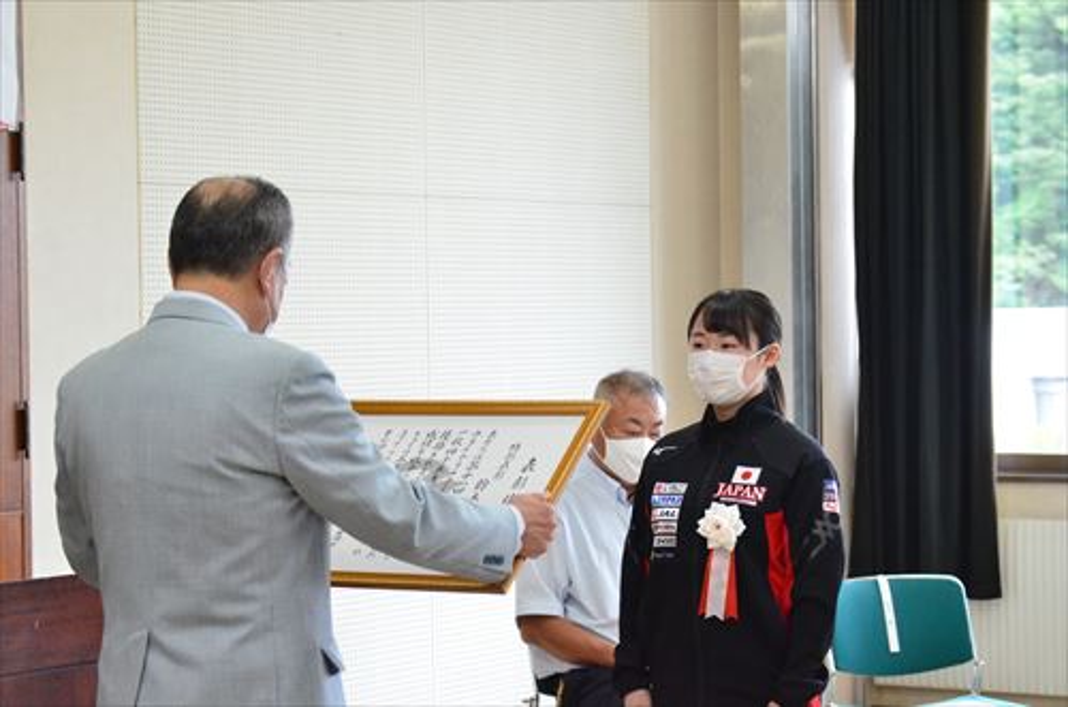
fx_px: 3019
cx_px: 534
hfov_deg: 20.1
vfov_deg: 13.4
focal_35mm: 102
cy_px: 354
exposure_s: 1/320
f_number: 5.6
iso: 3200
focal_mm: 68
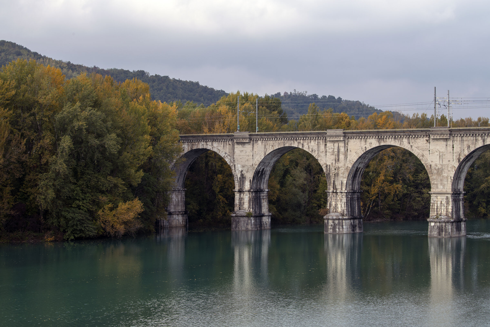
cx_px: 245
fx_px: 953
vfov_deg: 19.5
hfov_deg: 28.8
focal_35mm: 70
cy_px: 164
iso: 64
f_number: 11
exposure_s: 1/50
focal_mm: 70
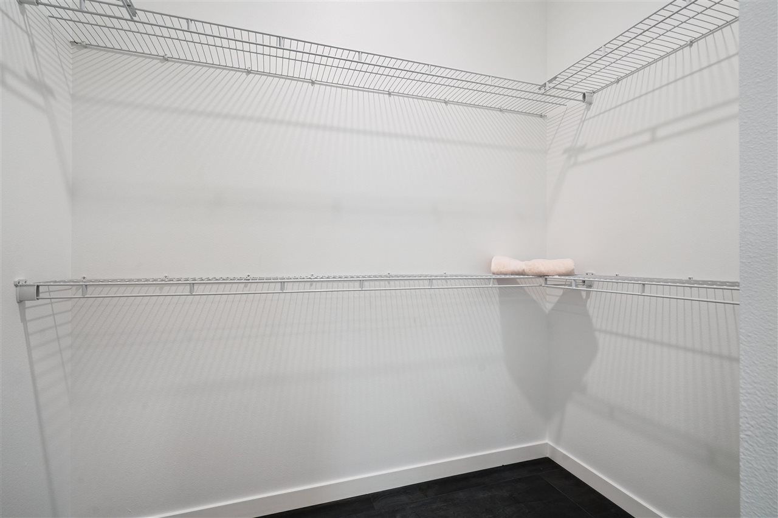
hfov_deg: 96.7
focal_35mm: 16
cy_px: 259
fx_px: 346
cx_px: 389
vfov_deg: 73.7
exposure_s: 1/20
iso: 400
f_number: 9
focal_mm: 16
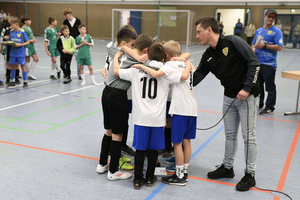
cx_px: 150
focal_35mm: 48
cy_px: 100
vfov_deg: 28.1
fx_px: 400
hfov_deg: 41.1
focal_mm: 48
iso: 8000
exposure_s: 1/800
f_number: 2.8
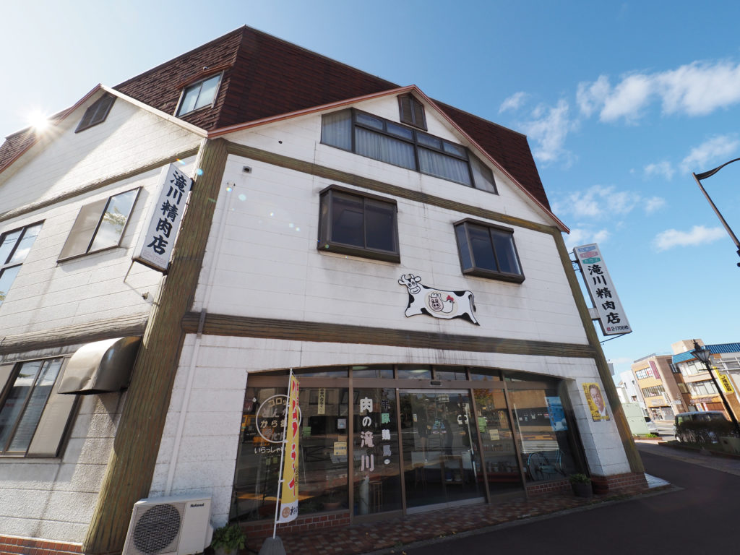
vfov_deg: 85.7
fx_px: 299
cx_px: 370
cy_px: 278
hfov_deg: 102.1
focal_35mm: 14
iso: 200
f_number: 6.3
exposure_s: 1/320
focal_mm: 7
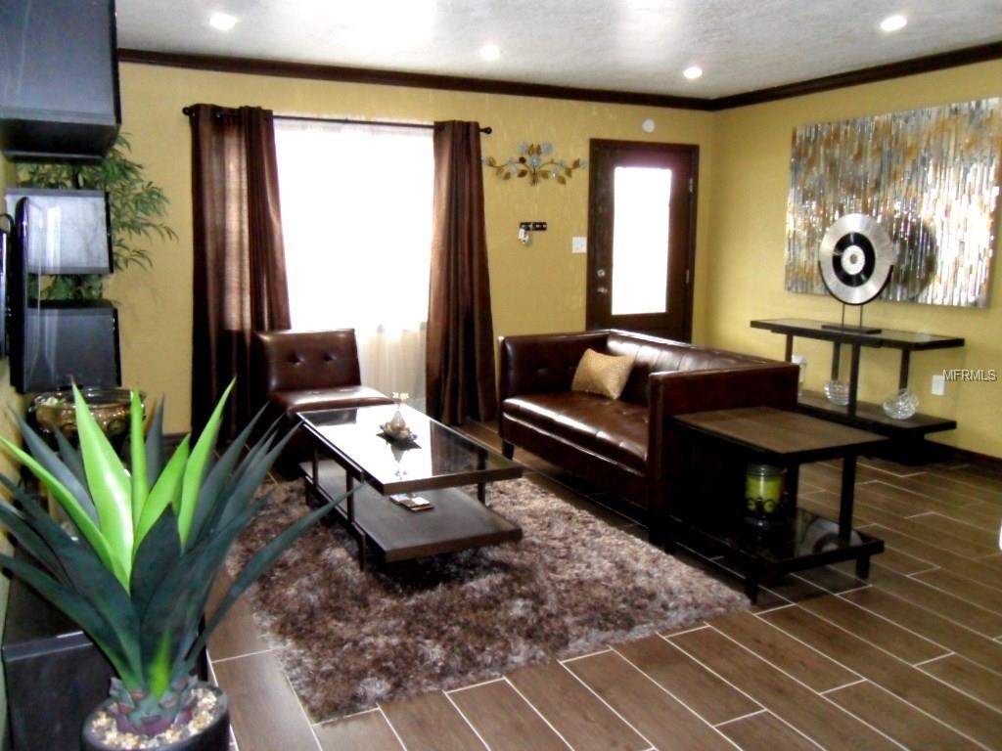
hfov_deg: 63.4
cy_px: 376
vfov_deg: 49.7
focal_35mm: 28
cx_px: 501
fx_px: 810
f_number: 3.4
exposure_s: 1/45
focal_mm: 5
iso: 640
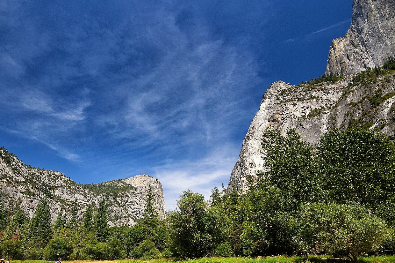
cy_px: 158
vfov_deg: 59.9
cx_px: 177
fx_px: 226
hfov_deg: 82.0
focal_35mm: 21
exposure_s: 1/50
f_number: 9
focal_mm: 11
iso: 100
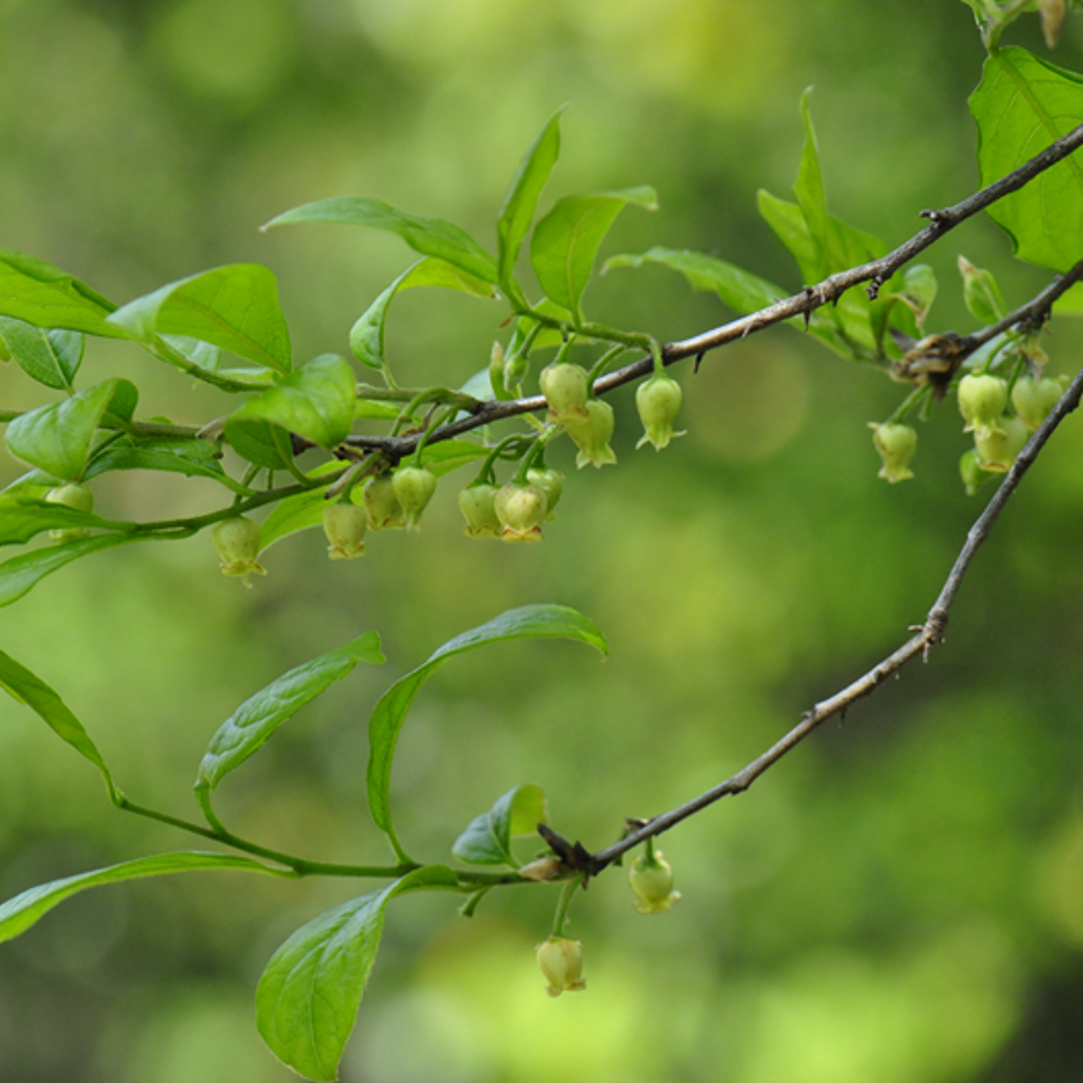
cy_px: 540
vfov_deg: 8.6
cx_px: 558
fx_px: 7173
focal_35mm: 203
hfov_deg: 8.6
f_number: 6.3
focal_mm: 105
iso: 800
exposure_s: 1/640
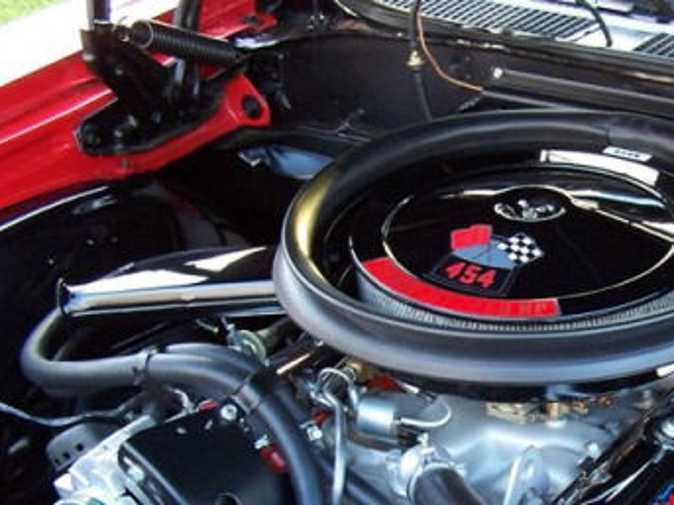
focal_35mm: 71
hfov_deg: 26.7
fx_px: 1382
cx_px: 574
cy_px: 456
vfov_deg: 20.3
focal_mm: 6.3
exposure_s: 1/30
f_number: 2.8
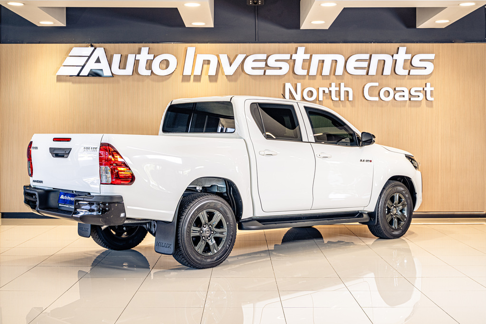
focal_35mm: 52
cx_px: 243
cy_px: 162
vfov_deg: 26.0
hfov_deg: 38.2
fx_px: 702
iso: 640
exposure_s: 1/125
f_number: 4
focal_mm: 52
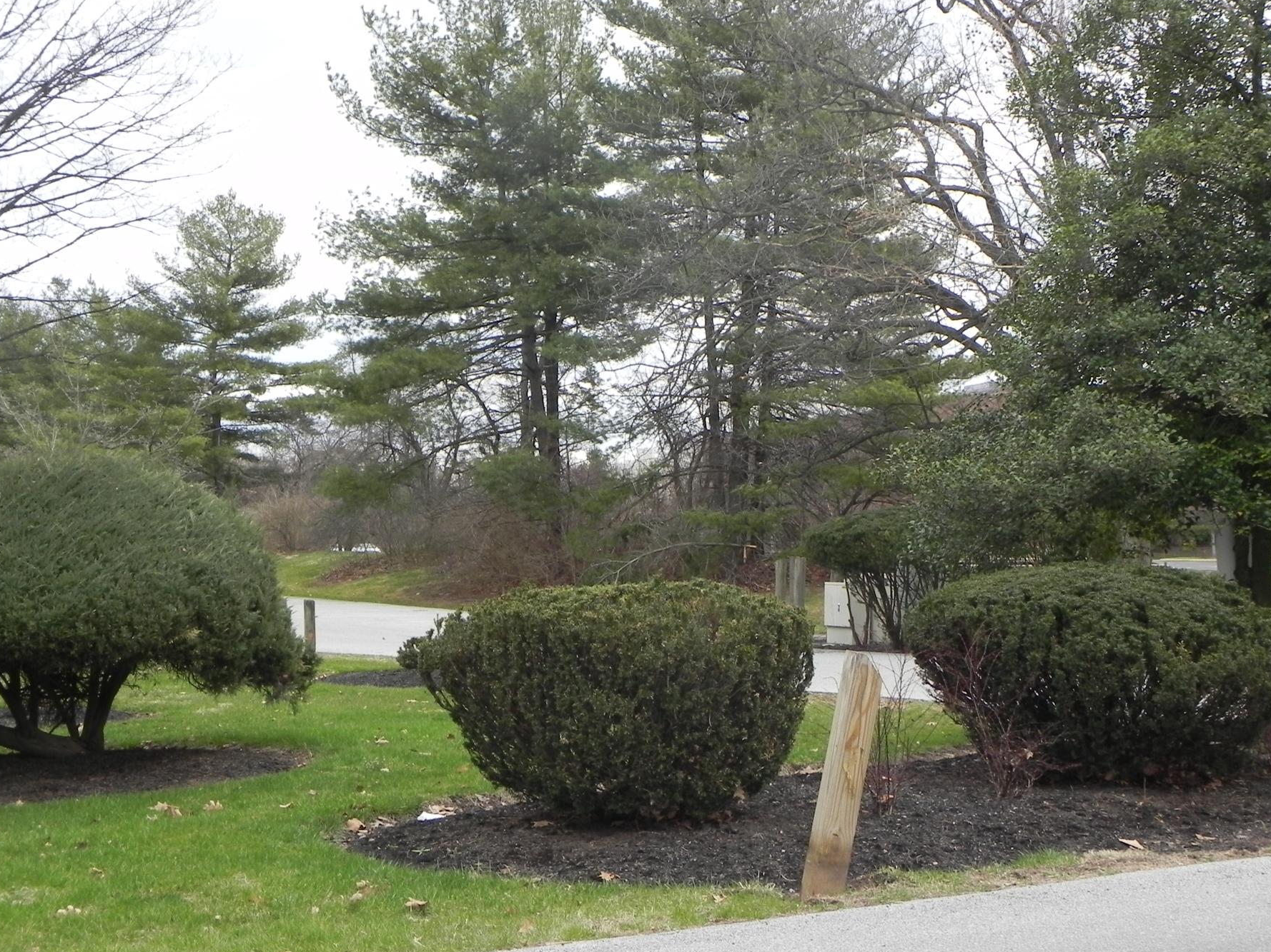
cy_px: 487
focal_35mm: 53
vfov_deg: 27.5
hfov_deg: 36.2
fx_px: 1946
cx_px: 679
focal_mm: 8.2
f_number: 5
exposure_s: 1/207
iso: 160
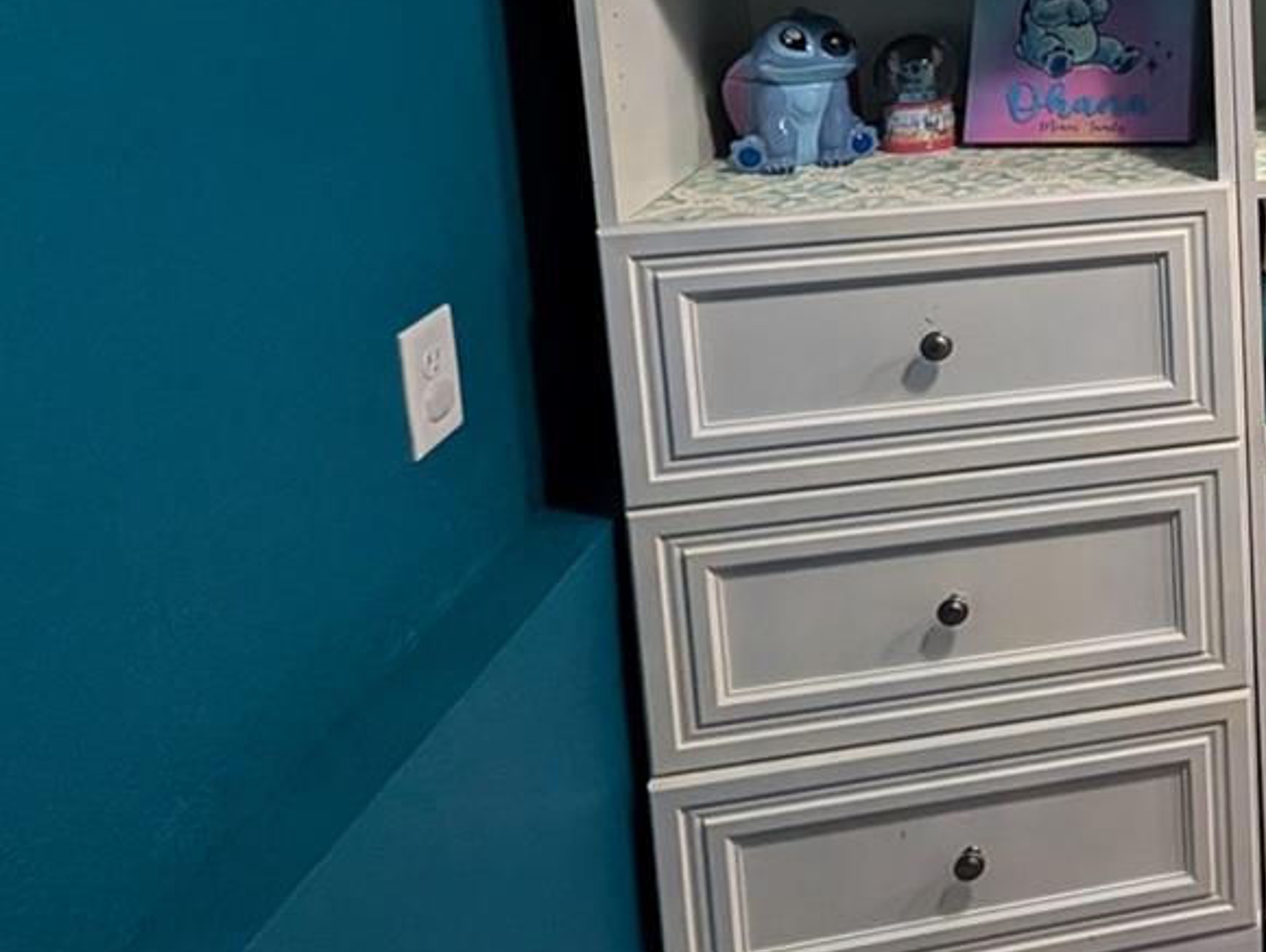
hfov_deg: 39.4
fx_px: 1208
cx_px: 1530
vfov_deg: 37.7
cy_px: -28
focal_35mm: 33
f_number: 1.7
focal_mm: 2.02
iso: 166
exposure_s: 1/37.3
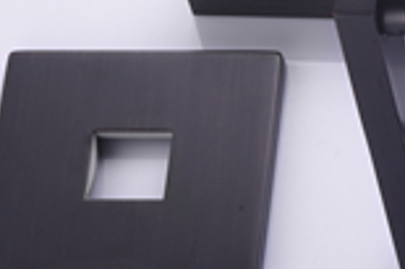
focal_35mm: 291
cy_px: 373
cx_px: 810
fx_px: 3270
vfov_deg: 4.7
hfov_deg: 6.9
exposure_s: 1/160
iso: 64
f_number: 9
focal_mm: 60
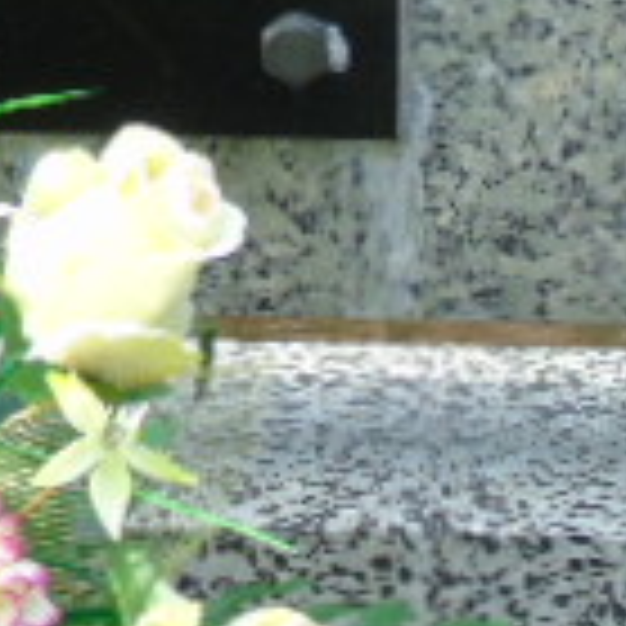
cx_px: -428
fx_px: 8982
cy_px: -266
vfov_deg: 4.0
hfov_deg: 4.0
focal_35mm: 439
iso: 80
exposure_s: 1/80
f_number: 4.4
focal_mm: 19
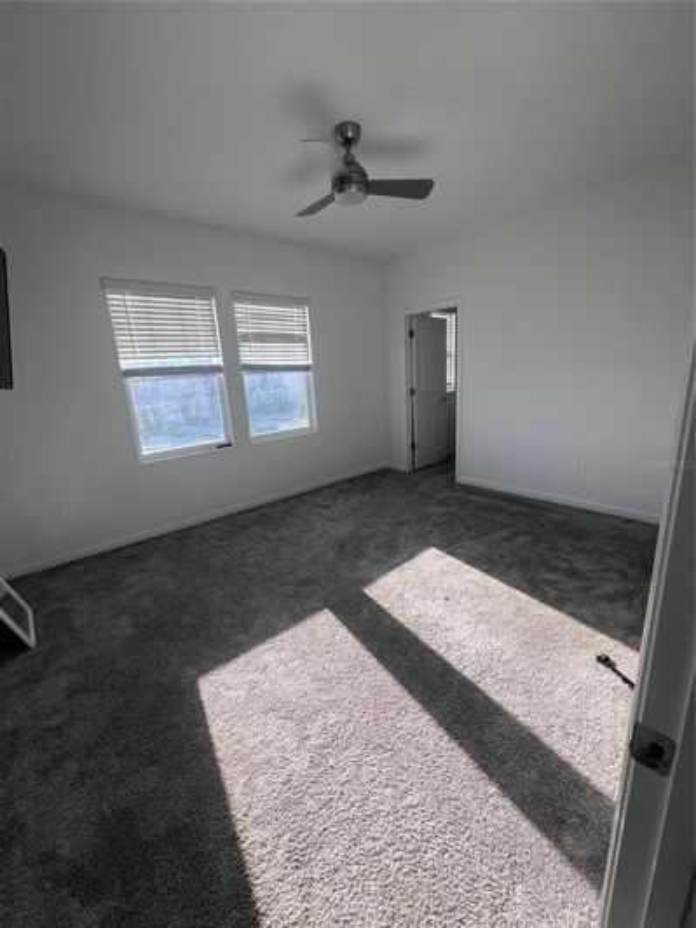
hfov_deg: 89.9
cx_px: 348
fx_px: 349
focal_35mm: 13
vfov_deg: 106.2
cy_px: 464
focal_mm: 1.57
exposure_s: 1/166
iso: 32
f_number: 1.8
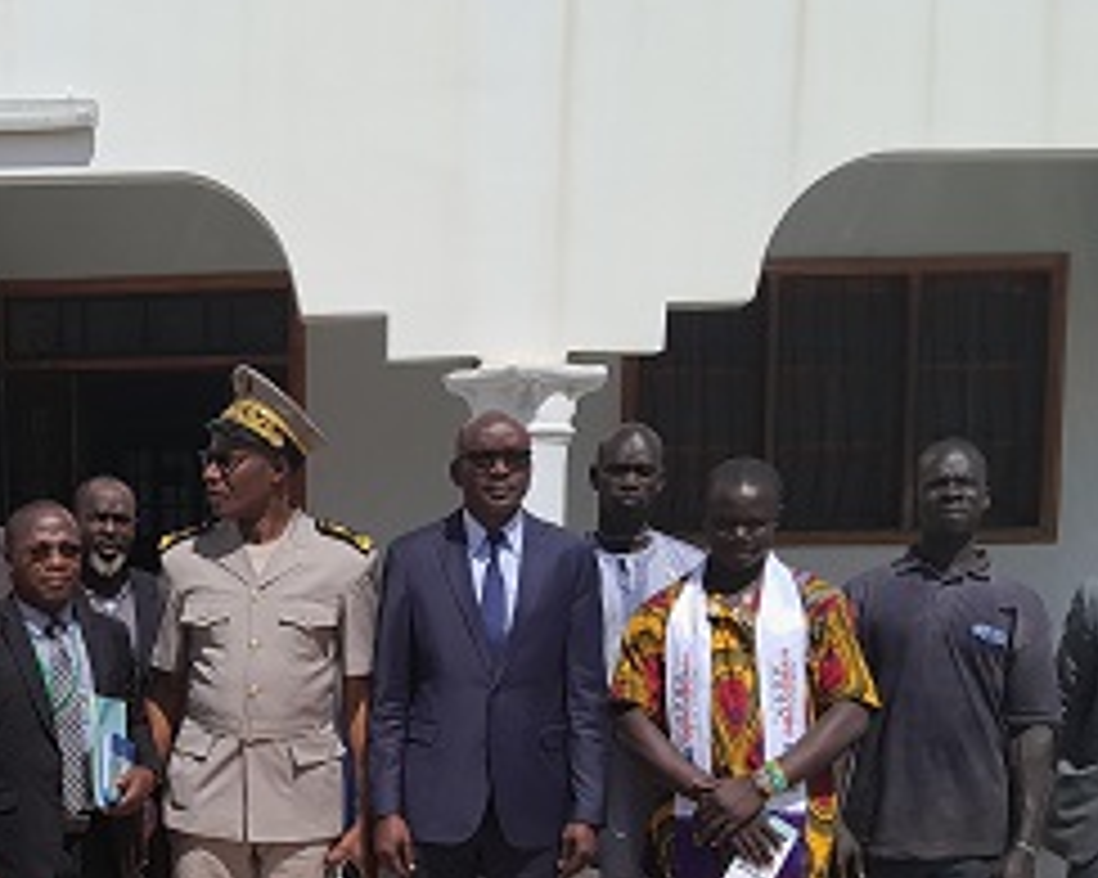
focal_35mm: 59
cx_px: 104
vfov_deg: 25.0
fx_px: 1917
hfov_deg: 30.5
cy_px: 790
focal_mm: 3.98
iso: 40
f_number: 1.8
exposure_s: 1/1054
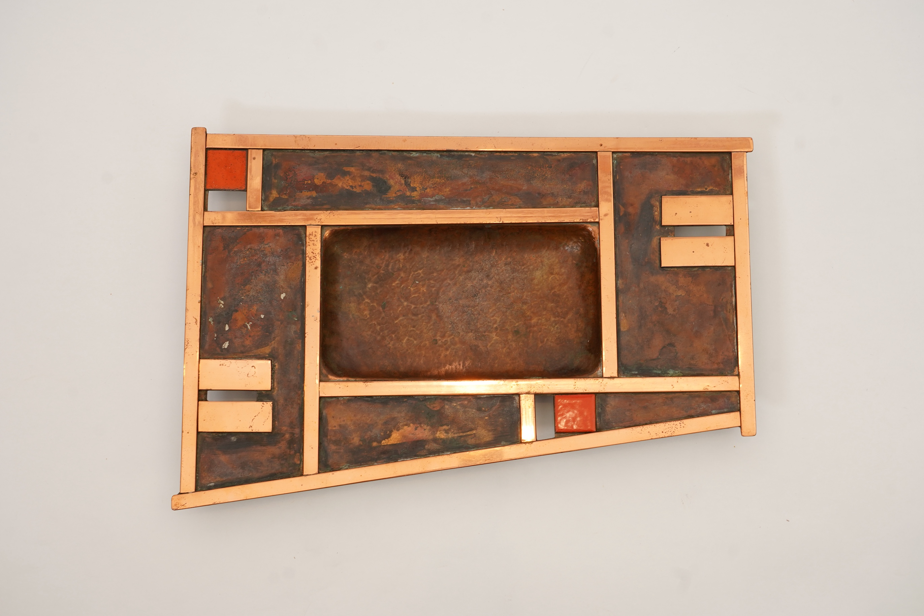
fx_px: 1335
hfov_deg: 38.2
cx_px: 462
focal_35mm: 52
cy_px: 308
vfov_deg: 26.0
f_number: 7.1
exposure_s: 1/125
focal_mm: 52
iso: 500
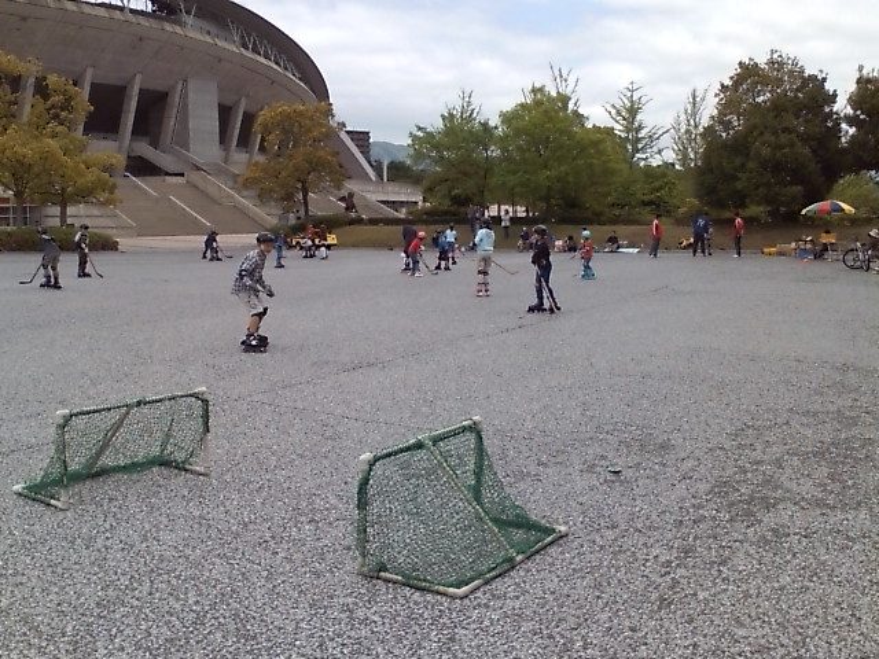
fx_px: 736
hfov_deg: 61.7
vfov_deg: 48.2
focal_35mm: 29
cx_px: 440
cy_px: 330
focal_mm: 3.73
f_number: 3.5
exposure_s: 1/769
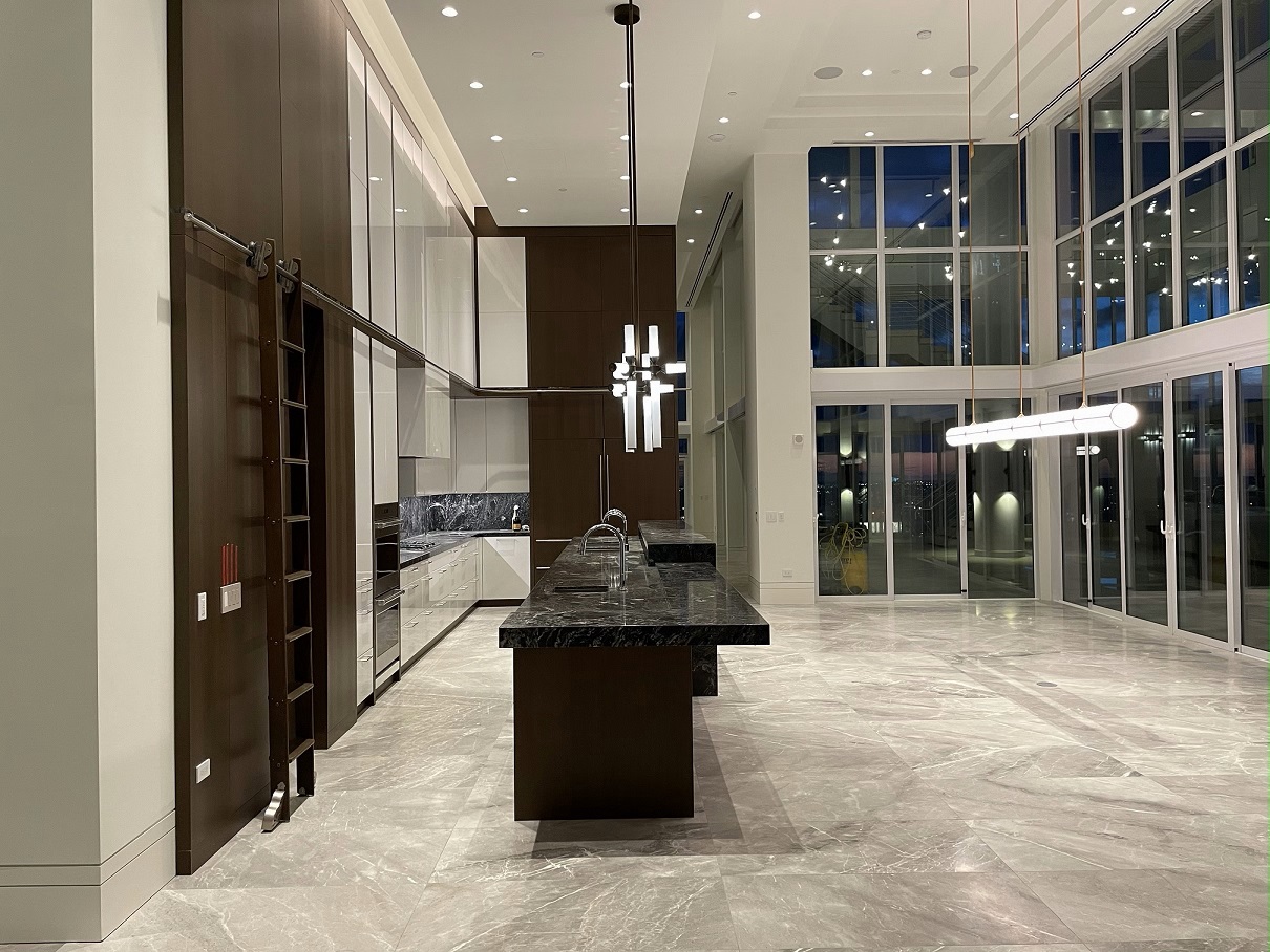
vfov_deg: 53.1
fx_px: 954
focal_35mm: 26
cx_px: 635
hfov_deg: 67.3
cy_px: 476
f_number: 1.6
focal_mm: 4.2
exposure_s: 1/60
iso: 160
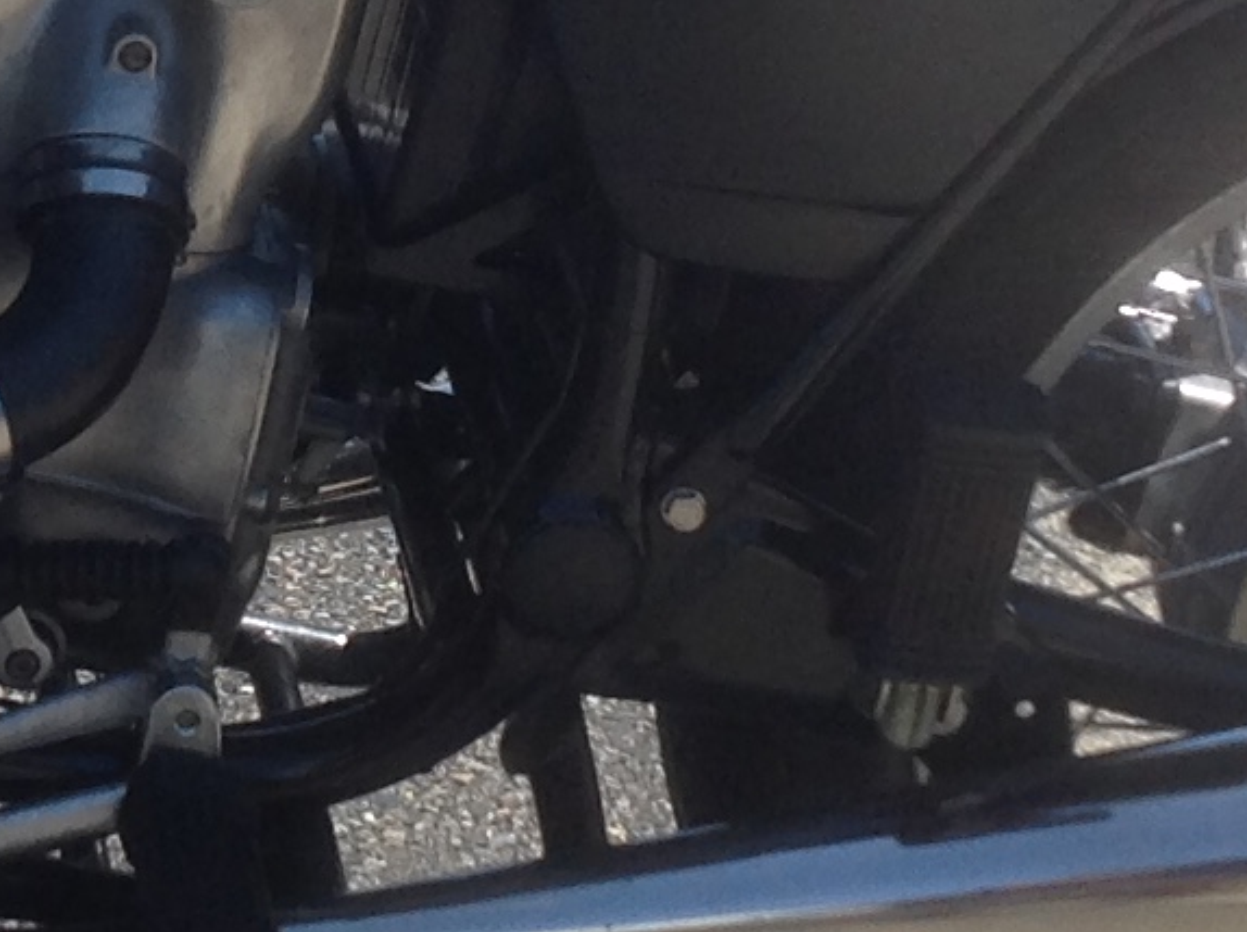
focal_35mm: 158
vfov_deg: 9.3
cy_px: -22
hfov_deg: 12.3
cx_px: -61
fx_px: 5685
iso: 50
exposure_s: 1/1043
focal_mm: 4.28
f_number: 2.4
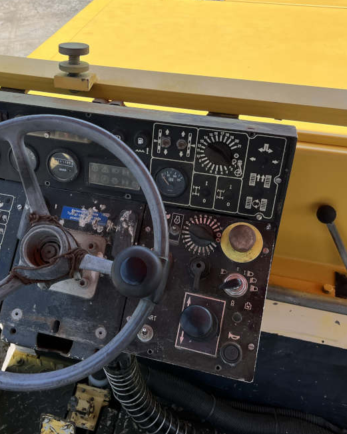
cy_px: 198
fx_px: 501
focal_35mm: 39
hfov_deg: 38.0
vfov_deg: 46.8
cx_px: 128
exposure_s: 1/2008
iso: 50
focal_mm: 5.7
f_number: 1.5
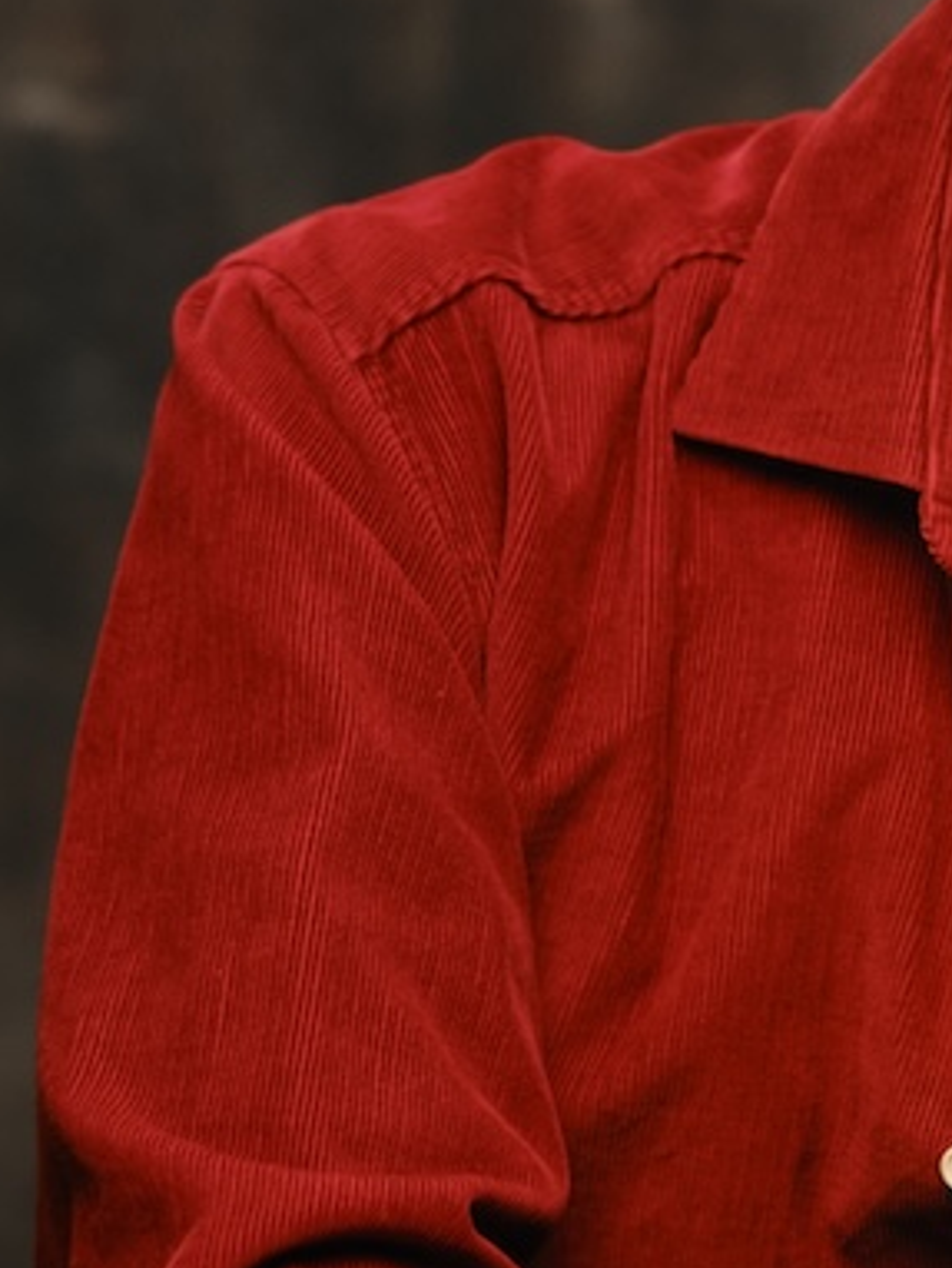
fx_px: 7838
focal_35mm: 214
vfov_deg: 9.2
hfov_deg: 6.9
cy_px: 568
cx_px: 828
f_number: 1.6
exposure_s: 1/320
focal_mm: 33
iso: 200
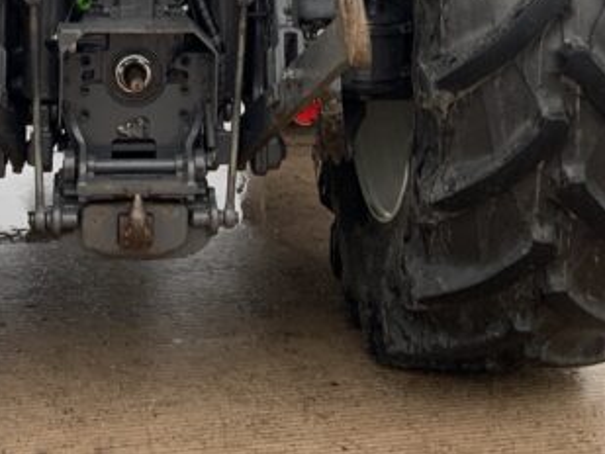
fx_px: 1678
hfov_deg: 20.4
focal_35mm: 96
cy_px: -200
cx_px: 204
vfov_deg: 14.5
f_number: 1.8
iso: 32
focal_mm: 3
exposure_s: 1/122
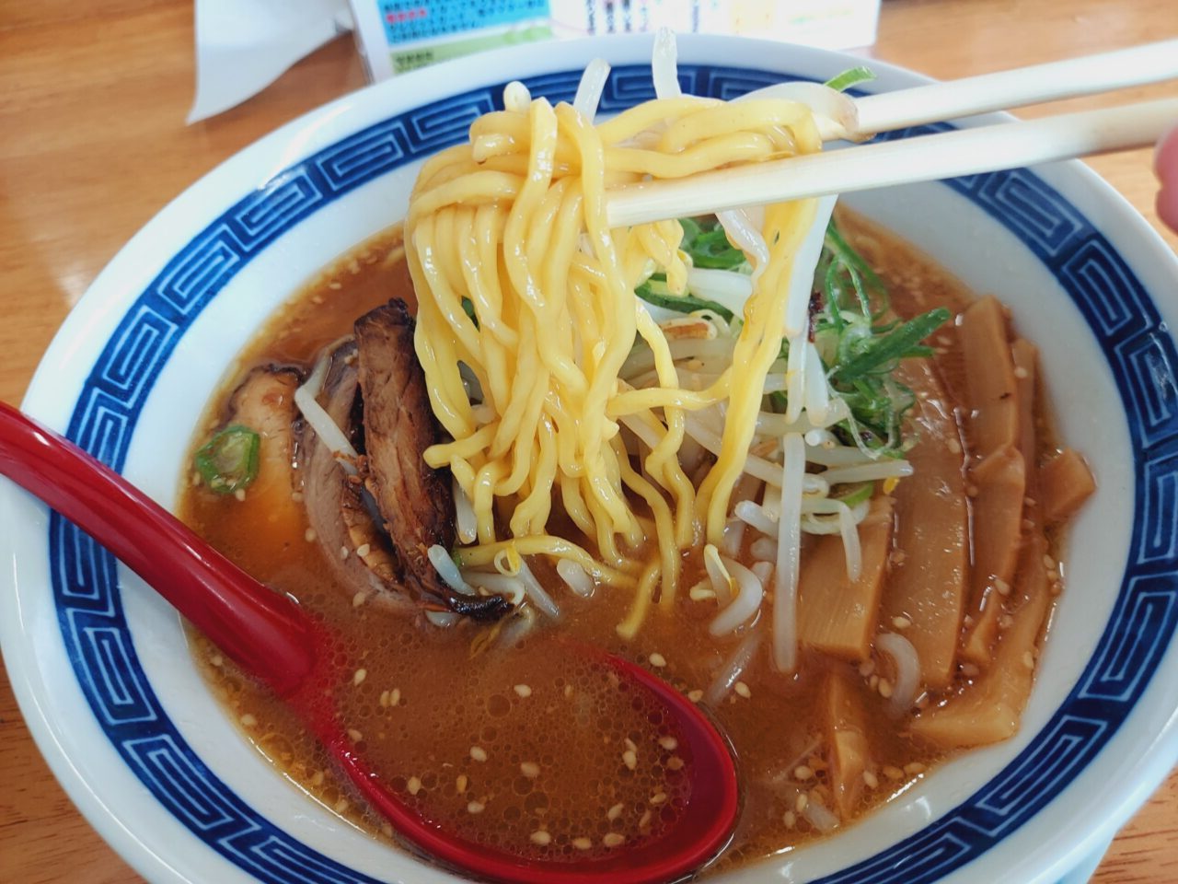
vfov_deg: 54.9
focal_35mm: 25
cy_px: 442
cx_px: 589
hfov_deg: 69.4
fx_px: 851
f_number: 2
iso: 64
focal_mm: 4.6
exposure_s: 1/50
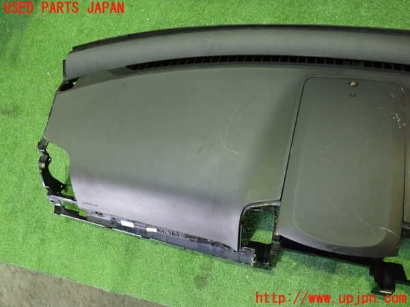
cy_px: 154
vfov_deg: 46.8
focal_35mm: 30
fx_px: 355
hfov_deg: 60.0
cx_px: 205
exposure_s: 1/30
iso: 800
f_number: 2.3
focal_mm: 5.4
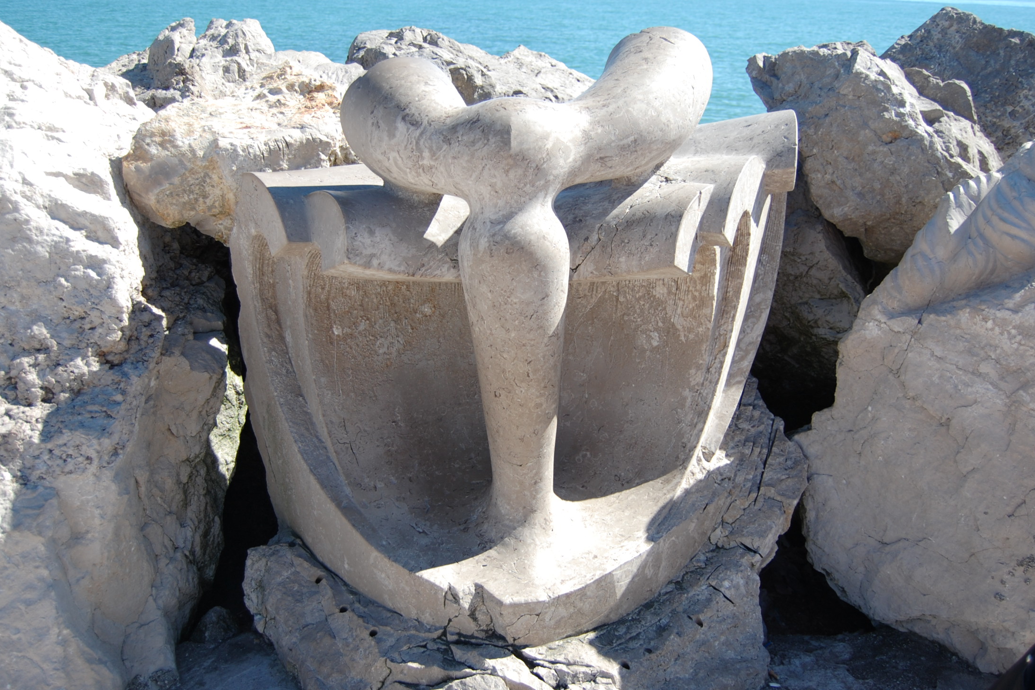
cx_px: 519
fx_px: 891
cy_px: 340
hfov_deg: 60.3
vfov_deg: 42.3
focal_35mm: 31
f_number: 3.8
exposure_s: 1/1000
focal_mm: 20
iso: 200
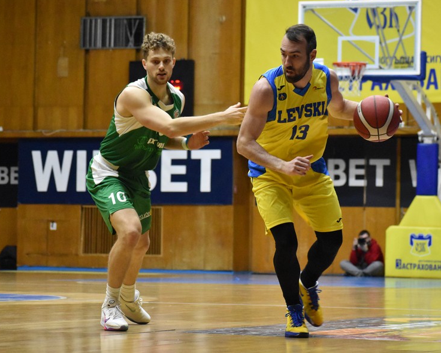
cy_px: 174
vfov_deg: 9.4
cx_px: 213
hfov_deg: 11.8
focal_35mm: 164
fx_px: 2135
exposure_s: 1/320
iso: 6400
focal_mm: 95
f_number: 5.6
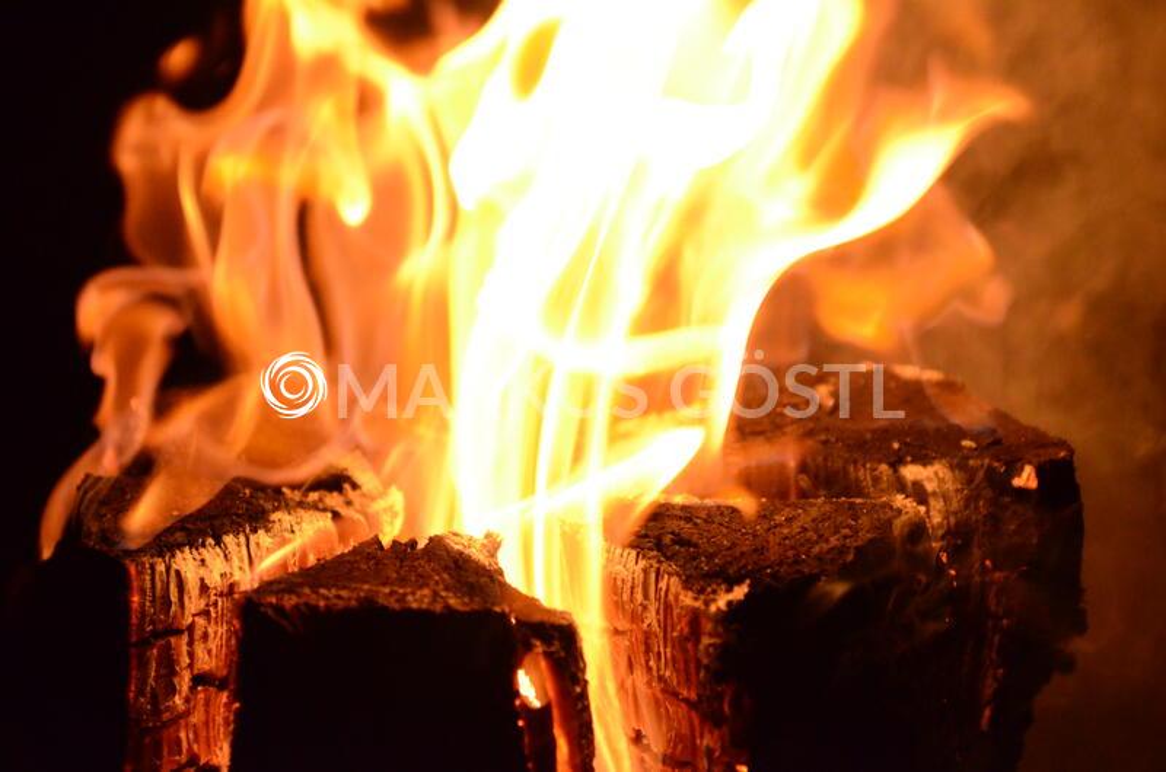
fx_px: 3394
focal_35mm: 105
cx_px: 583
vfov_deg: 13.0
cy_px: 386
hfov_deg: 19.5
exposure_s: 1/320
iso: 4000
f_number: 3.5
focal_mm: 70
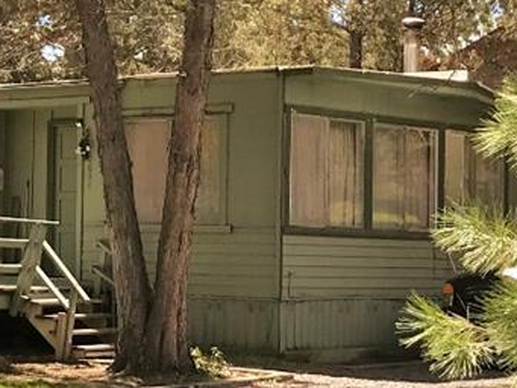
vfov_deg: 12.1
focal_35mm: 123
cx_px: -59
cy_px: 186
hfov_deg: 15.6
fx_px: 1838
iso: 20
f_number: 1.8
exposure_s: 1/742
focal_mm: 3.99
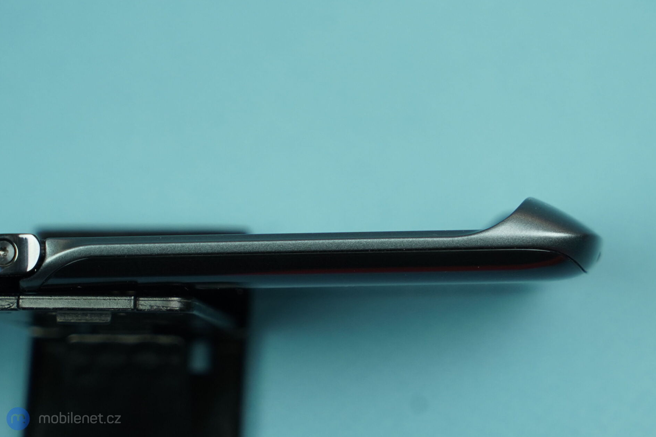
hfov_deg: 28.5
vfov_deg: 19.2
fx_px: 1294
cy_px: 218
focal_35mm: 71
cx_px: 330
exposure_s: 1/200
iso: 1000
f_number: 5.6
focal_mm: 70
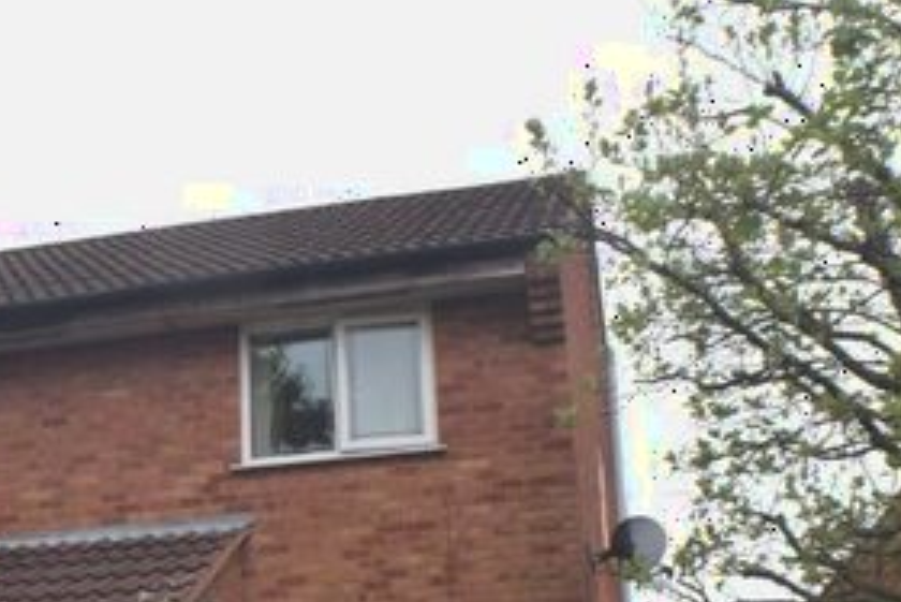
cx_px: 158
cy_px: 665
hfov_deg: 23.2
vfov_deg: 15.4
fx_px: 2160
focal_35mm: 86
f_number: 8
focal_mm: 23
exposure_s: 1/250
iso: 200
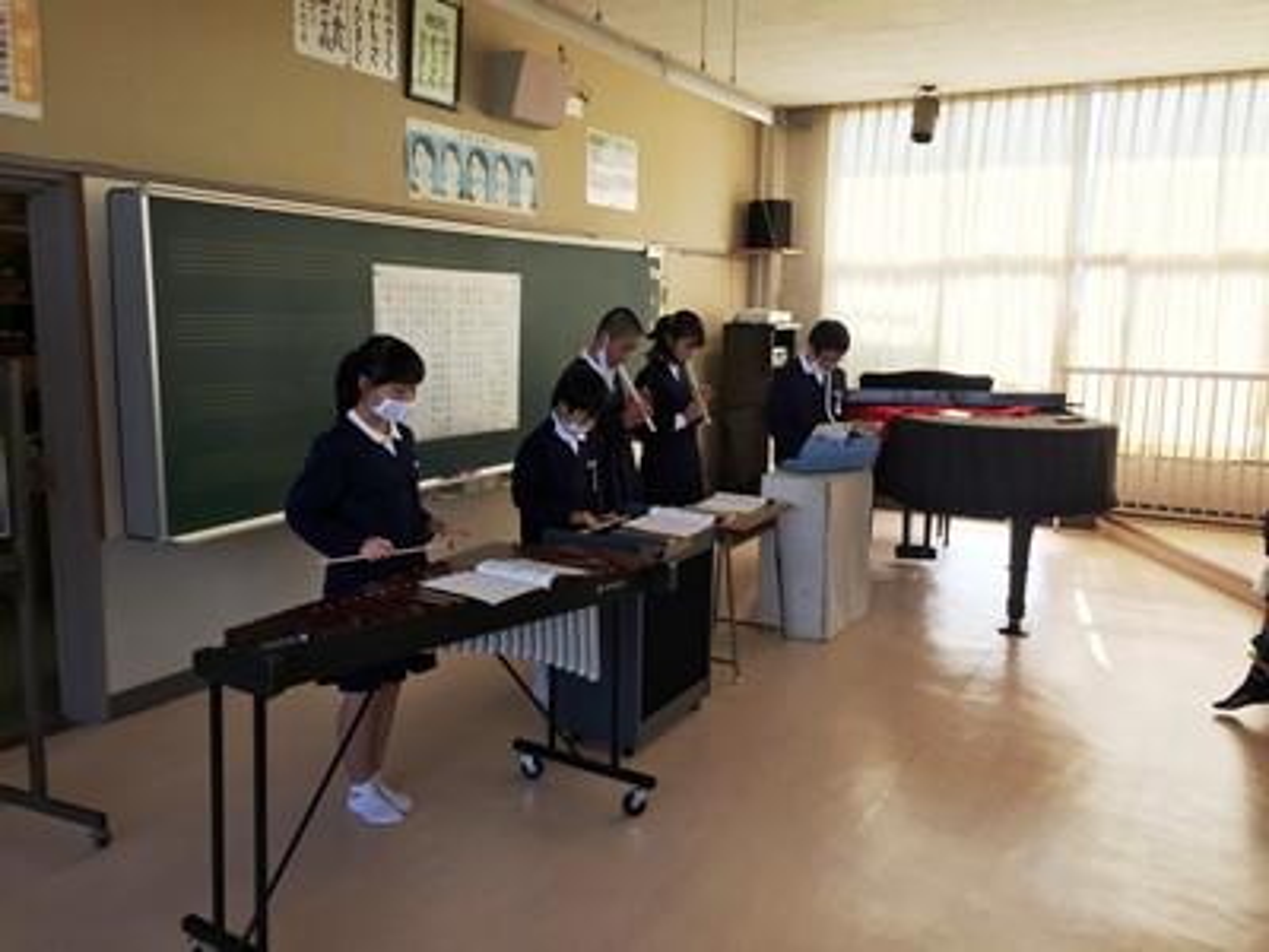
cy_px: 476
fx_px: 1063
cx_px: 634
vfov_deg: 48.2
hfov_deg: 61.7
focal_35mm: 29
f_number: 2.2
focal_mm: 4.15
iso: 32
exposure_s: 1/297
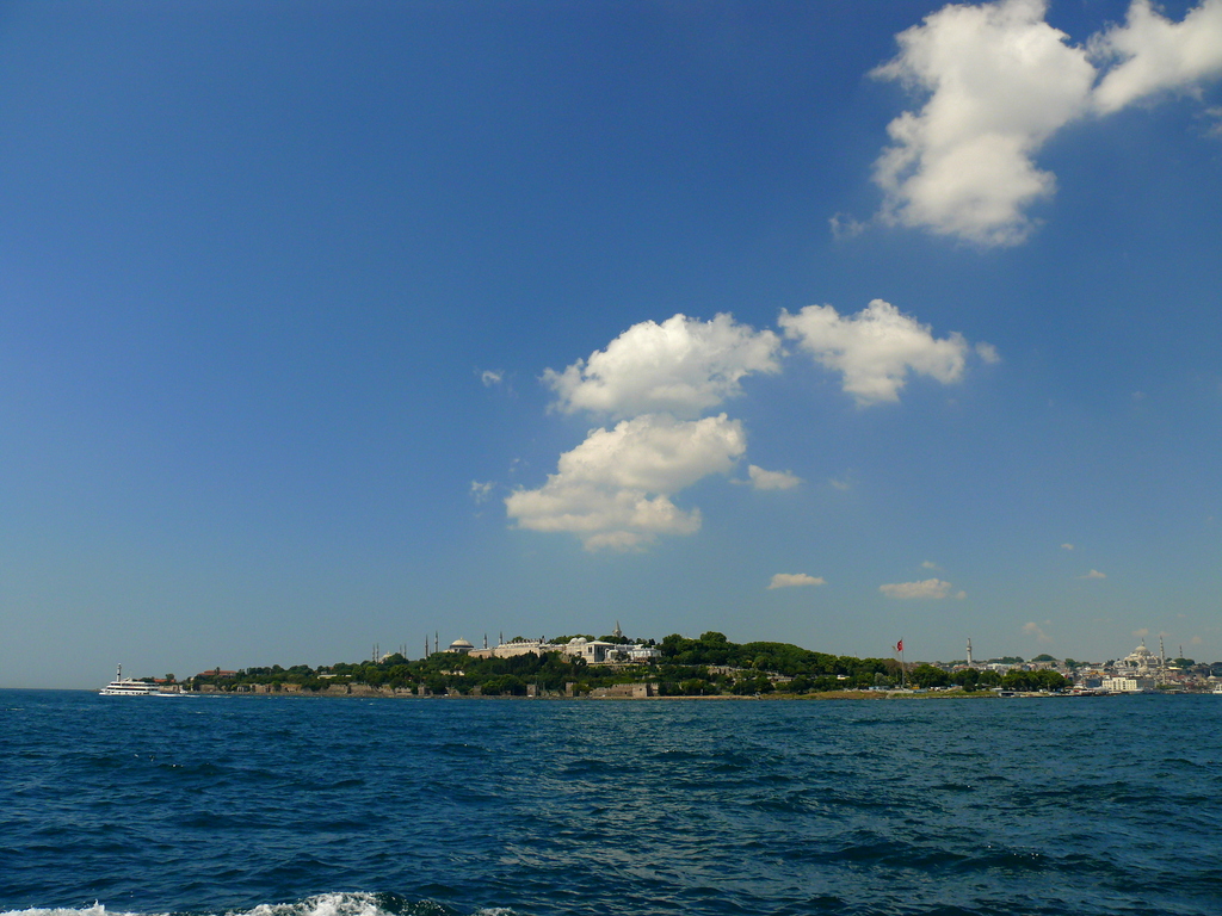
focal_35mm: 35
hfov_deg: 52.6
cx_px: 611
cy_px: 458
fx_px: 1236
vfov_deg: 40.7
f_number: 4
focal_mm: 7.4
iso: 100
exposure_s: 1/640
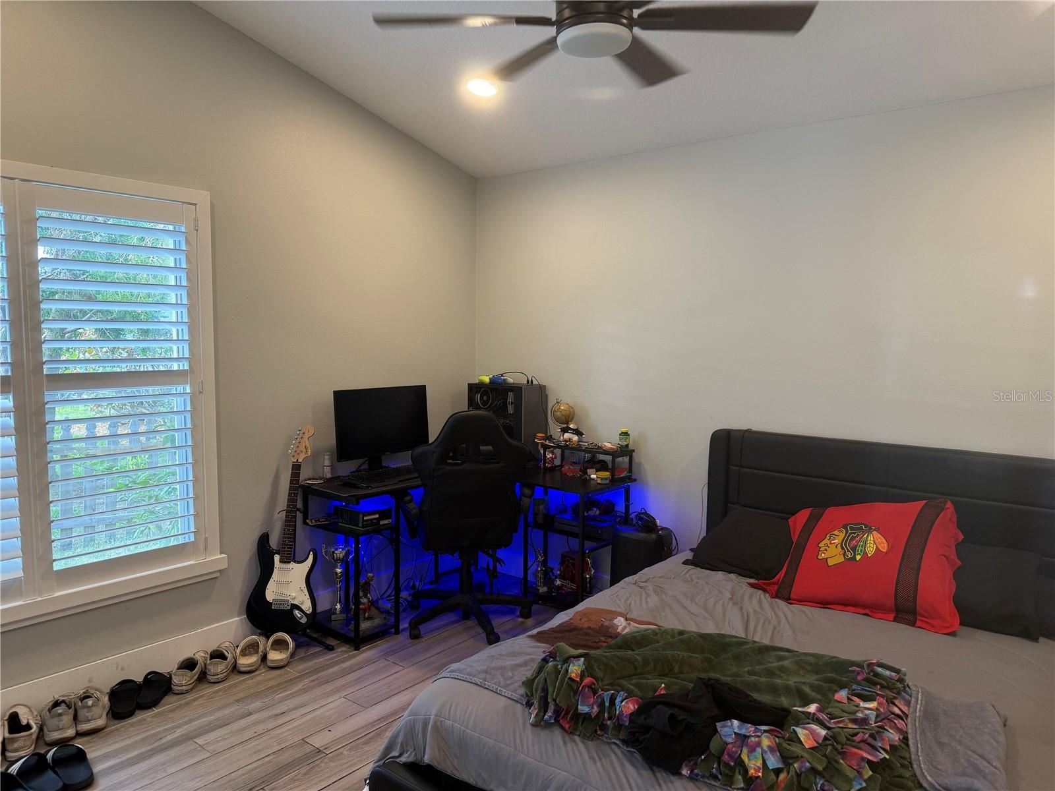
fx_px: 731
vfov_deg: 56.8
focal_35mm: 24
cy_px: 396
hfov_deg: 71.6
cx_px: 528
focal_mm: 6.76
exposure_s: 1/60
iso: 125
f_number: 1.78
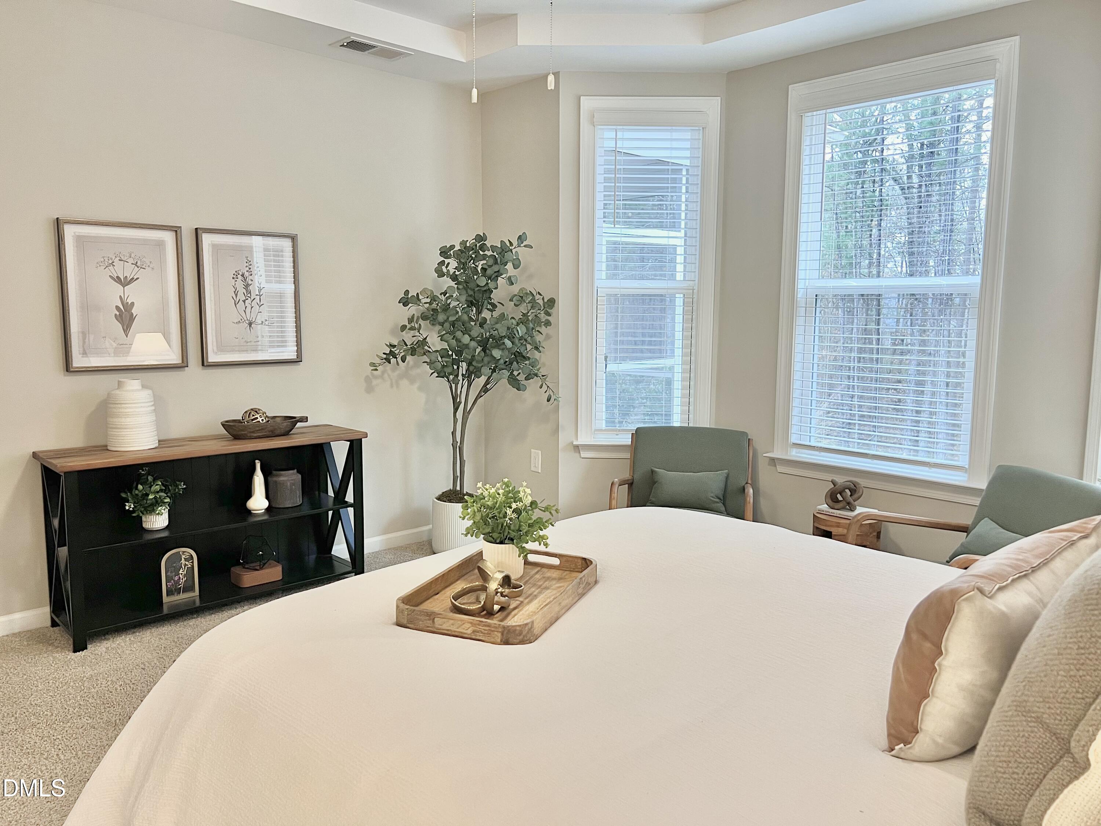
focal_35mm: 26
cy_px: 413
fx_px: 827
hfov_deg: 67.3
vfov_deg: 53.1
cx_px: 550
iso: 80
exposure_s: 1/60
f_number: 1.5
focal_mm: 5.7
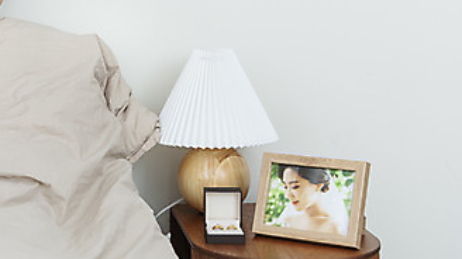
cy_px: 35
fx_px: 1126
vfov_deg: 13.0
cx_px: 68
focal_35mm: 92
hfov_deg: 22.7
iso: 250
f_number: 5
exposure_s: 1/125
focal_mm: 48
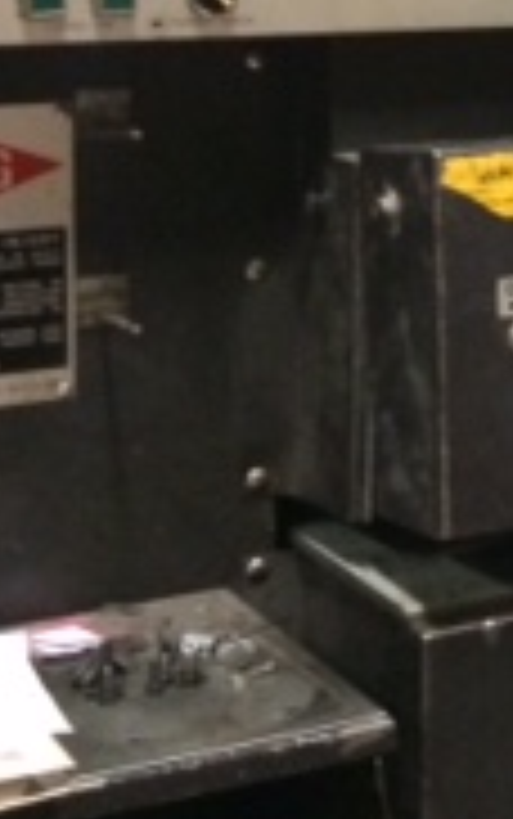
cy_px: 22
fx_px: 2412
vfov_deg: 18.8
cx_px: 1332
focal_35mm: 108
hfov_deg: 10.2
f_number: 2.2
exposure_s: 1/15
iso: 400
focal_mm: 4.15
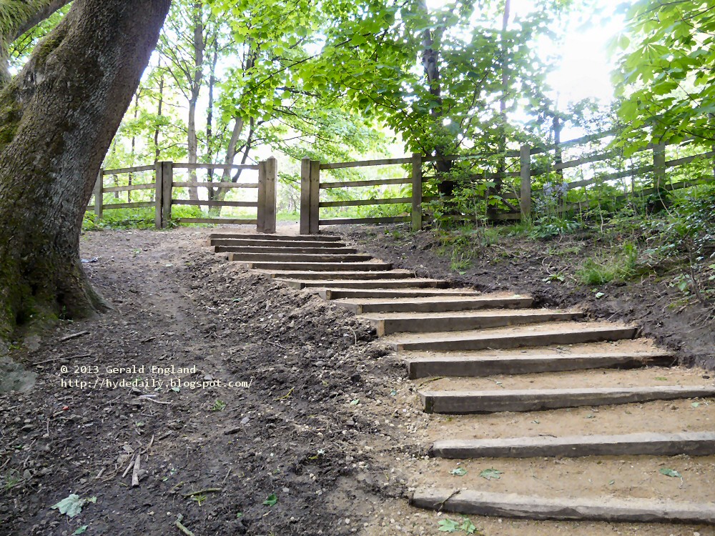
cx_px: 358
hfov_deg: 63.4
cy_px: 268
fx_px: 578
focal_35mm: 28
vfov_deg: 49.7
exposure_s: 1/30
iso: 125
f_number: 2.8
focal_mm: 4.6
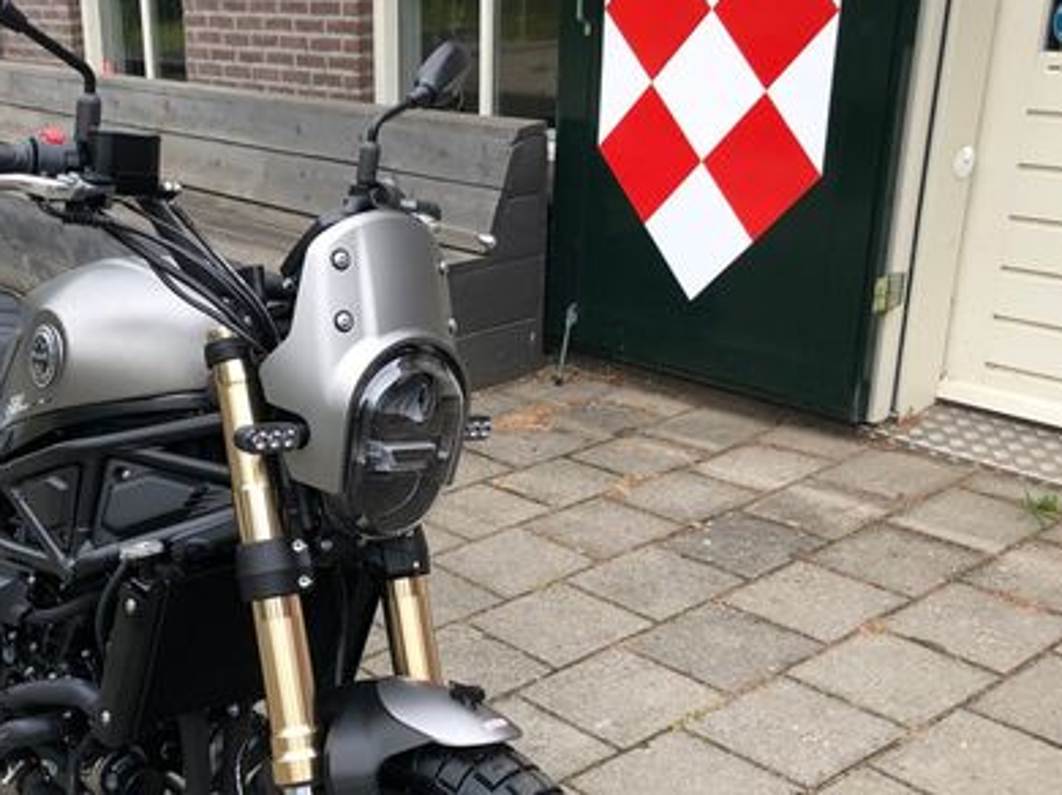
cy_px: 580
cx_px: 319
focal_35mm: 46
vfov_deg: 31.0
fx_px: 1410
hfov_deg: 40.5
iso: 20
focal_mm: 3.99
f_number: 1.8
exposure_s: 1/223
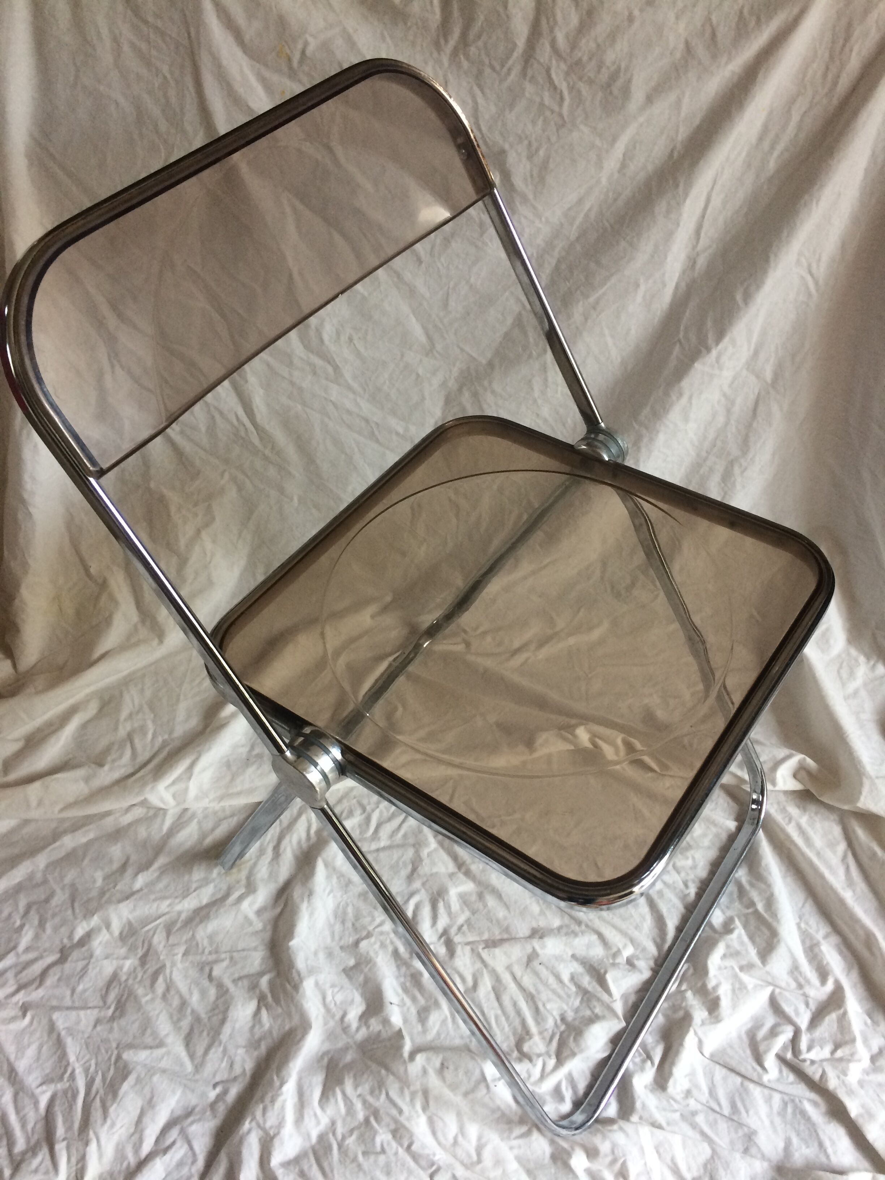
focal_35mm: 29
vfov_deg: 61.7
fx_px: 989
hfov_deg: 48.2
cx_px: 442
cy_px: 590
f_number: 2.2
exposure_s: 1/33
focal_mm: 4.15
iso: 160
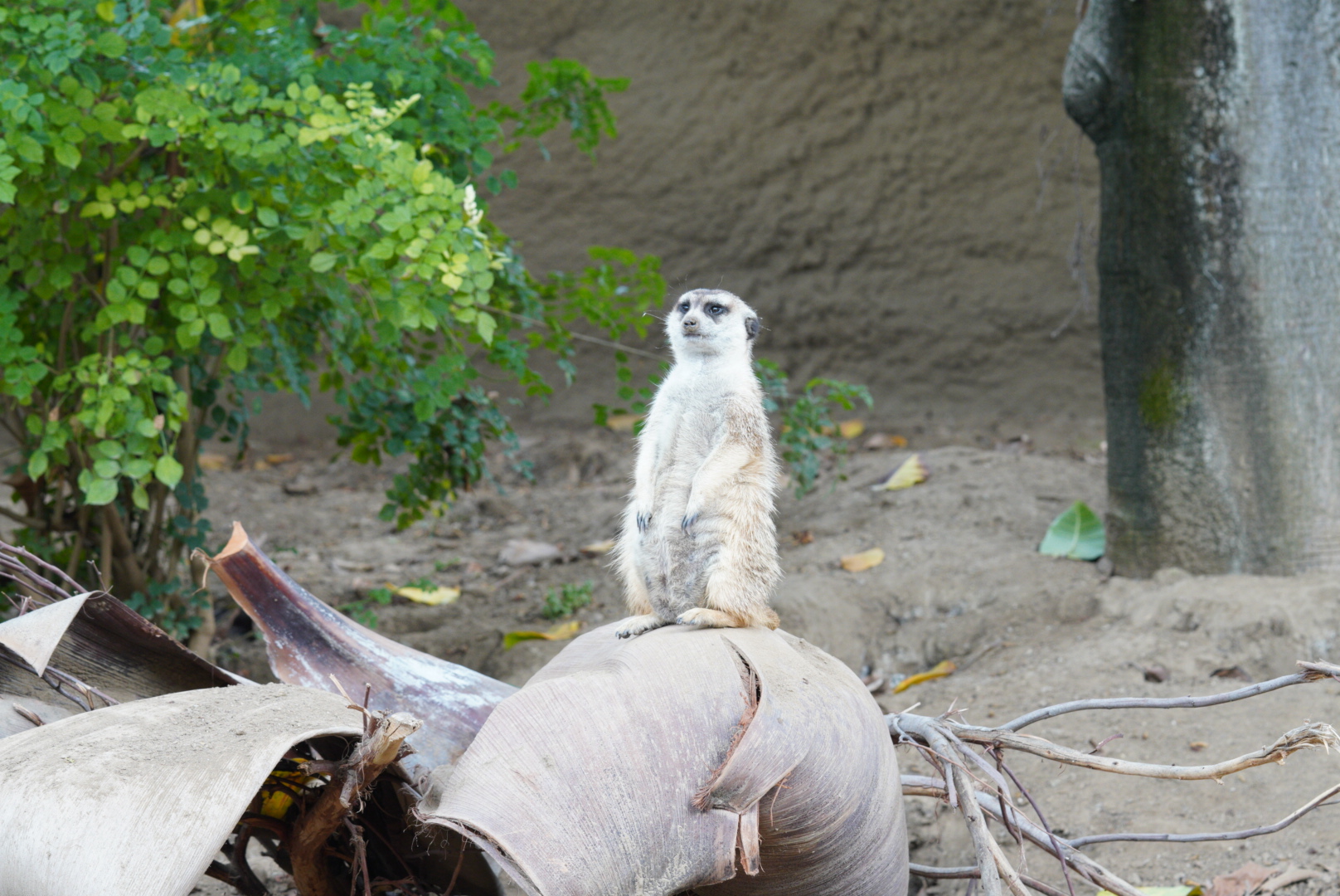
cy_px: 448
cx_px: 670
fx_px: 5028
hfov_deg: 15.2
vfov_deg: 10.2
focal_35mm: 135
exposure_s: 1/60
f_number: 6.3
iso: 640
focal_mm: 90
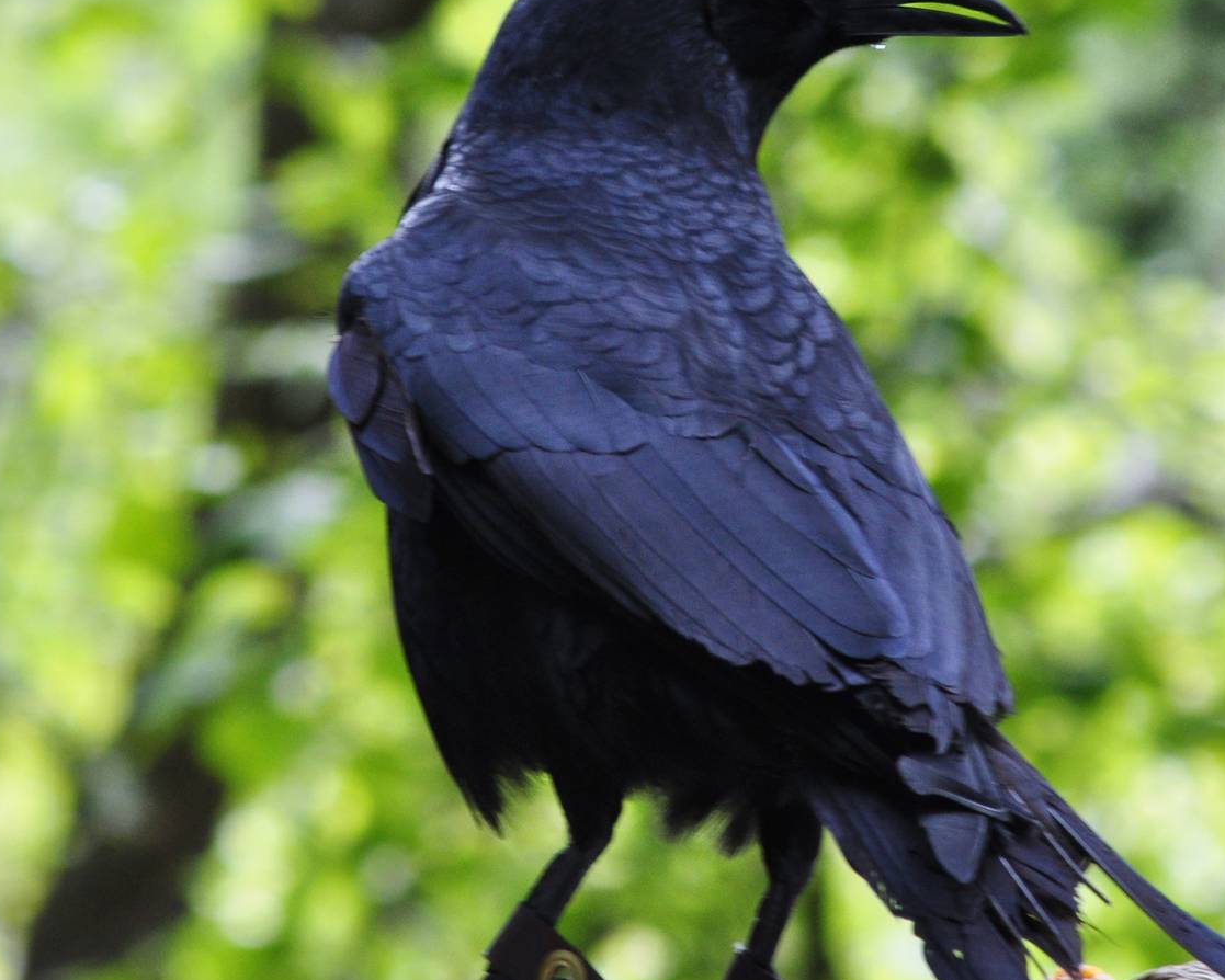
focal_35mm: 393
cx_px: 711
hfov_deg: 4.9
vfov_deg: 3.9
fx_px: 14239
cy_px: 447
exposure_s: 1/125
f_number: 9
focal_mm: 195
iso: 500
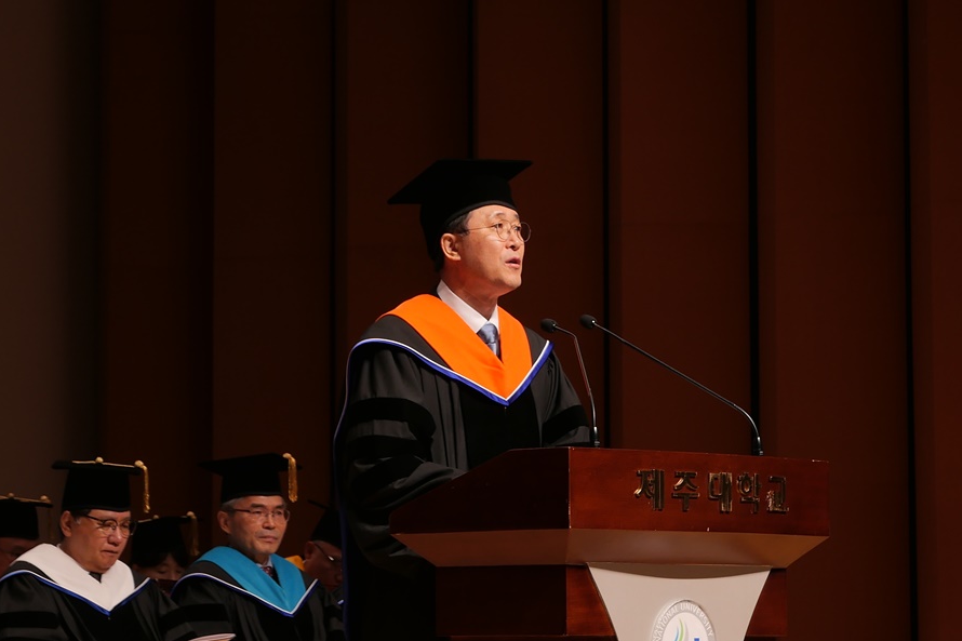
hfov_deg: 14.6
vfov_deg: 9.7
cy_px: 313
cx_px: 481
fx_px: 3767
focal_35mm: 141
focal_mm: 34
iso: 200
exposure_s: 1/125
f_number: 4
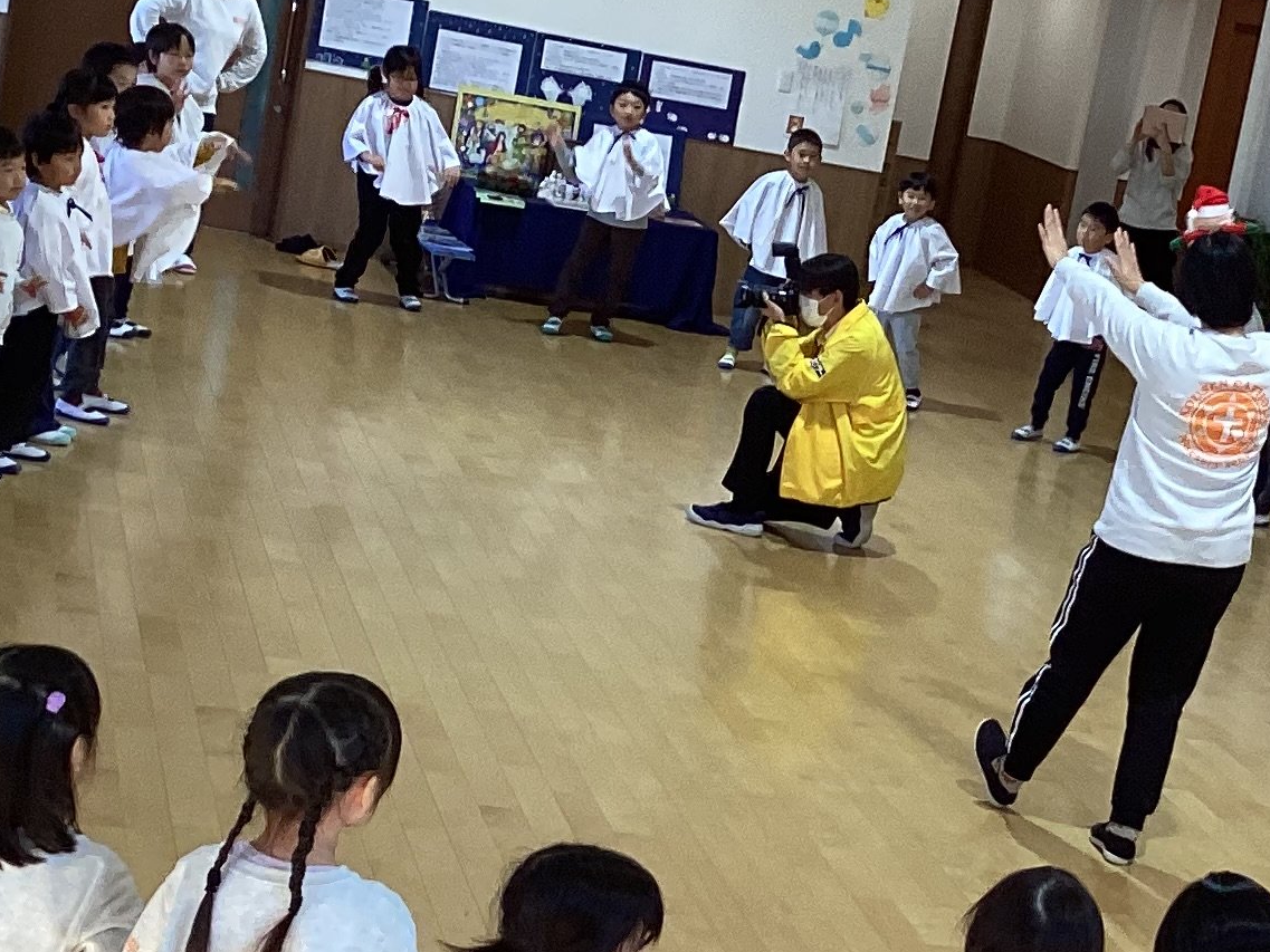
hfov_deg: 21.6
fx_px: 3266
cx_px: 1105
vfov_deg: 16.6
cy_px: 503
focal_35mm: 89
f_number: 2.4
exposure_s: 1/120
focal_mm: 3.3
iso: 80
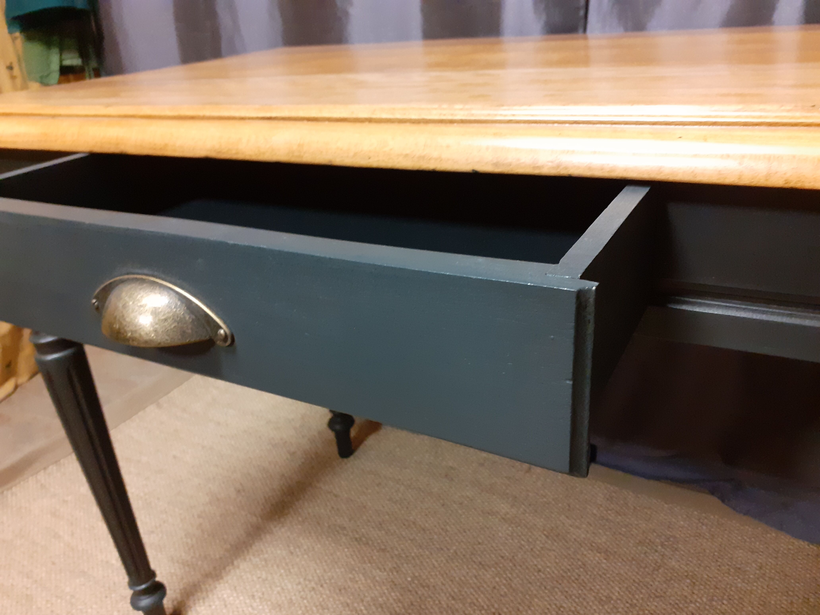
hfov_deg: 65.3
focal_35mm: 27
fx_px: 640
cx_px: 410
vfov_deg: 51.4
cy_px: 308
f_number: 1.9
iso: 320
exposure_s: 1/25
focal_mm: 3.6
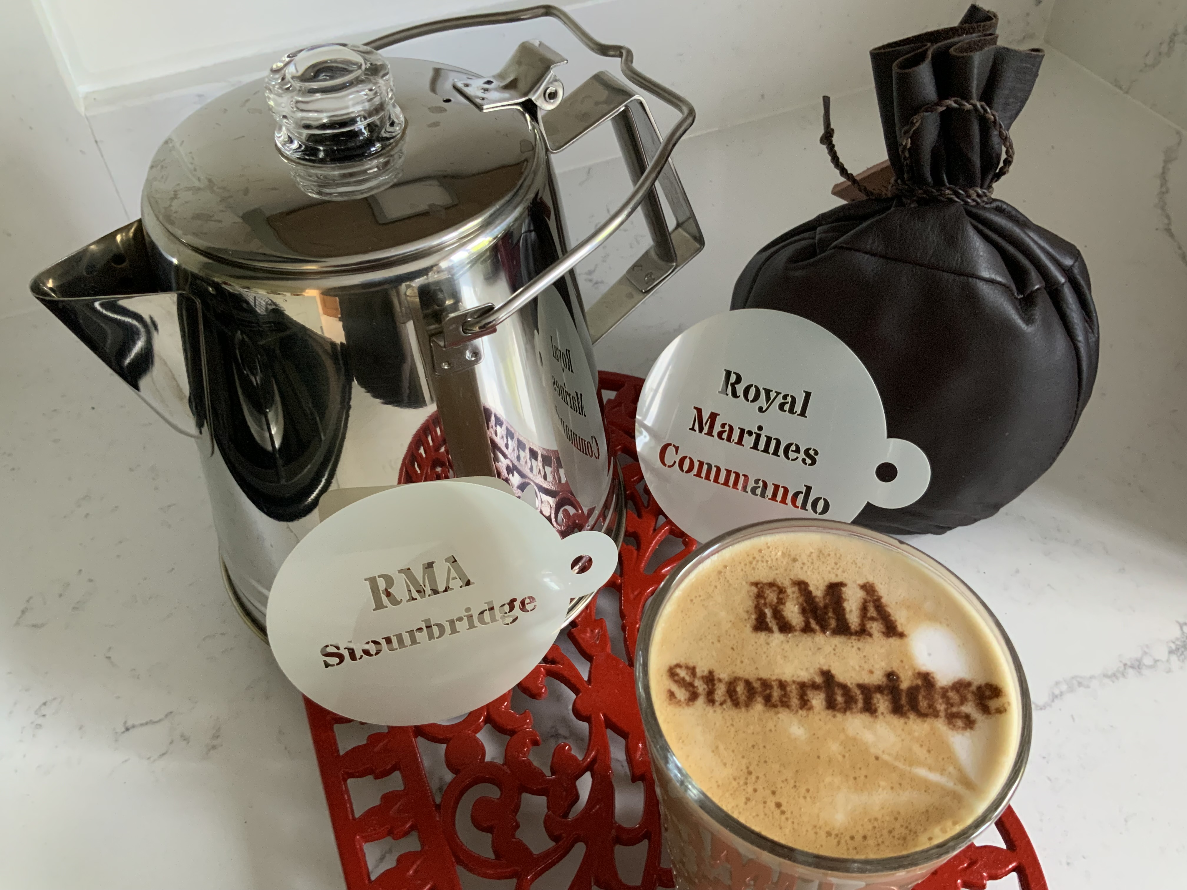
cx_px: 594
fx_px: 994
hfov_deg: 61.7
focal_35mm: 29
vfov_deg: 48.2
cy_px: 445
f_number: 1.8
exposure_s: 1/60
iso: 200
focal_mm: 3
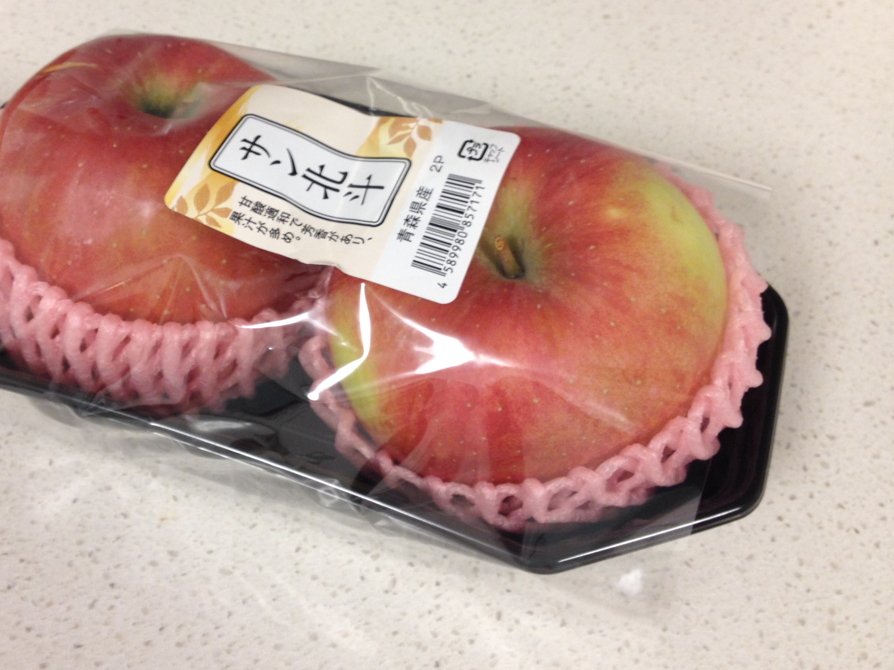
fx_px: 1214
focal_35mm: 47
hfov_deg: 40.3
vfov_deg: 30.8
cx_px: 358
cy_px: 276
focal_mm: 4.28
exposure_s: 1/20
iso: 64
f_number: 2.4
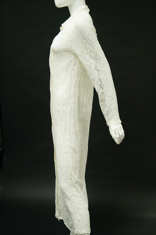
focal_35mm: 45
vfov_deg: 43.7
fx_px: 293
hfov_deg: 29.8
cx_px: 78
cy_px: 118
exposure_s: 1/60
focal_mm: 30
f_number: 4.5
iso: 800
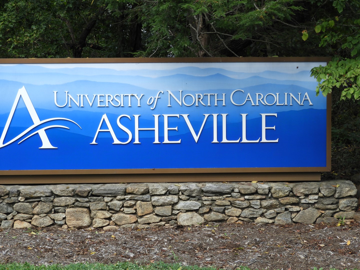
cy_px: 135
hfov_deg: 18.7
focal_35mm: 105
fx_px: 1092
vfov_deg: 14.1
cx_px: 180
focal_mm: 18.8
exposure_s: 1/125
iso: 100
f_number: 4.8
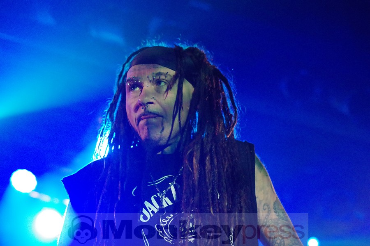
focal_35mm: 75
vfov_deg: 18.2
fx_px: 771
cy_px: 123
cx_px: 185
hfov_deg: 27.0
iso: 6400
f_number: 2.5
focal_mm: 50
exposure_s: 1/500
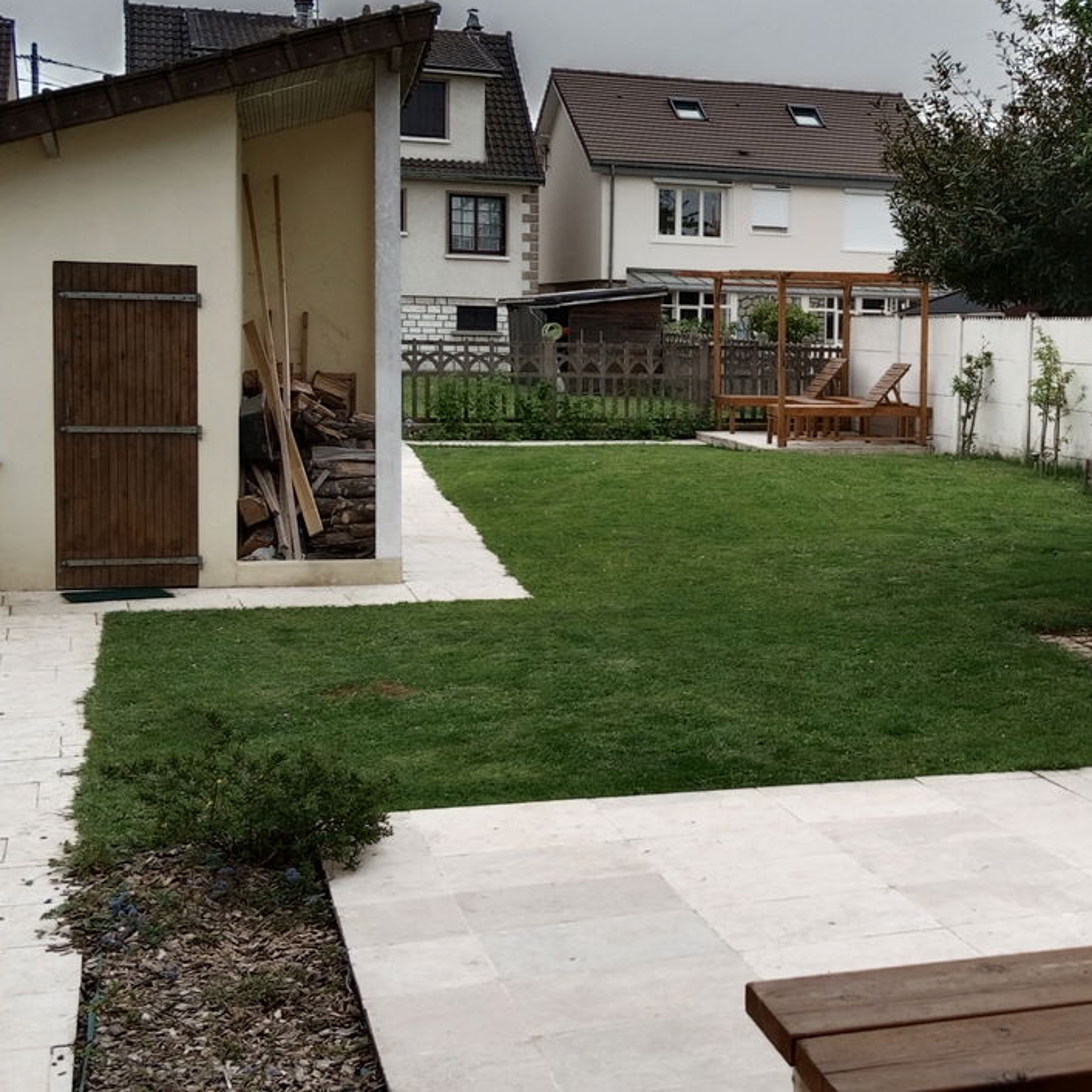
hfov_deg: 31.6
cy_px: 462
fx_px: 1856
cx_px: 927
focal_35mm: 52
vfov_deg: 32.7
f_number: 1.8
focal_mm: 3.96
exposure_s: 1/200
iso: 104
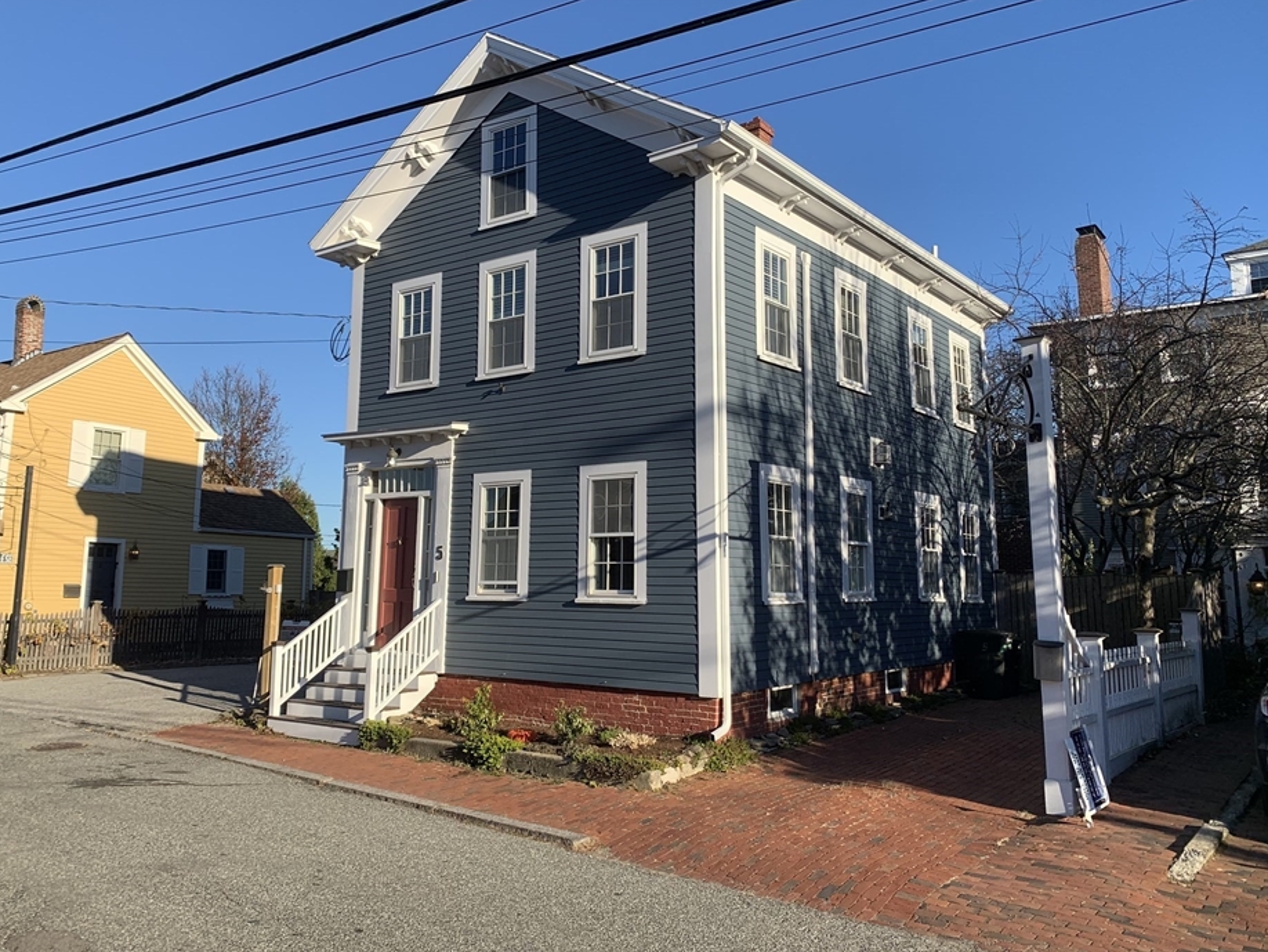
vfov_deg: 48.2
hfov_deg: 61.6
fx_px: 1063
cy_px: 432
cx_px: 624
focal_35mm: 29
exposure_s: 1/1689
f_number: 1.8
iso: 25
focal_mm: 4.25
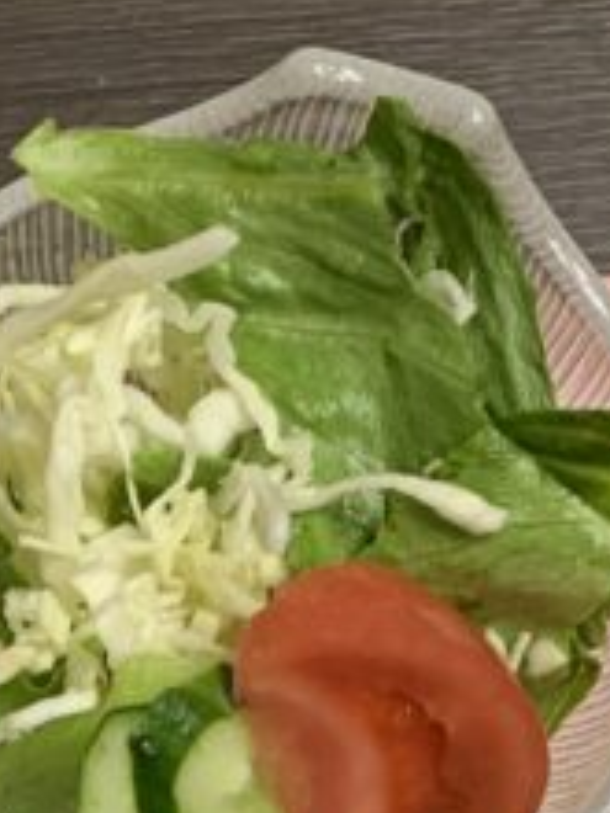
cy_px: 1338
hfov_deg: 11.8
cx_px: -281
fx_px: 2843
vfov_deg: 14.7
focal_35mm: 121
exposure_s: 1/60
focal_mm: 4.25
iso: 100
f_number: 1.8
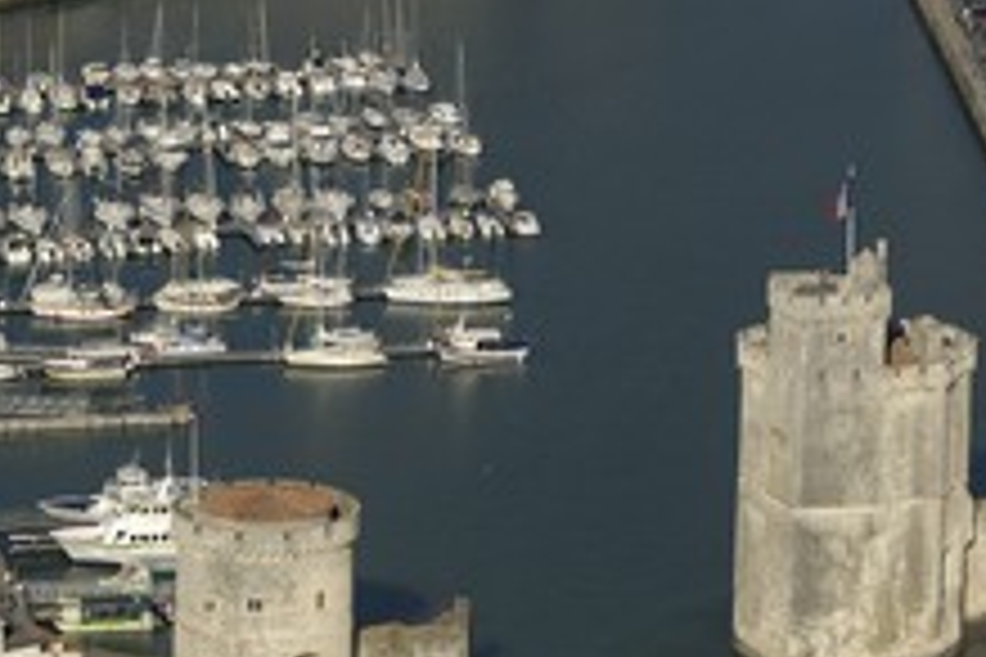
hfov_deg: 5.9
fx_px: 9476
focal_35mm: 346
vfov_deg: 4.0
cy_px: 549
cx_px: 128
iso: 100
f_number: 5
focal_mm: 120
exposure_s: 1/800
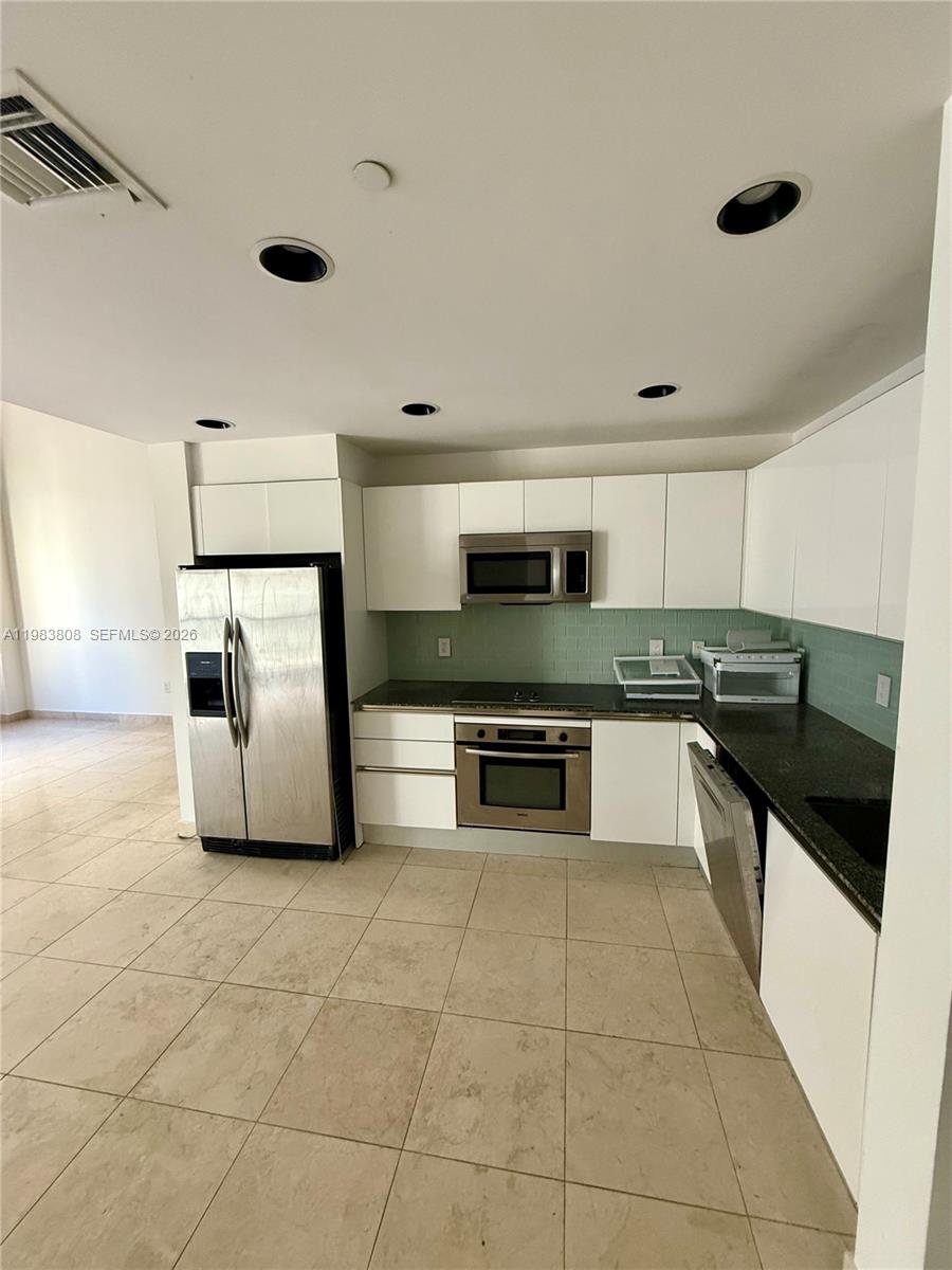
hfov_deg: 85.7
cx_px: 476
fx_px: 513
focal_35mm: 14
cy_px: 635
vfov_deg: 102.1
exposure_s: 1/60
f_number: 2.2
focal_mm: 2.22
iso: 500
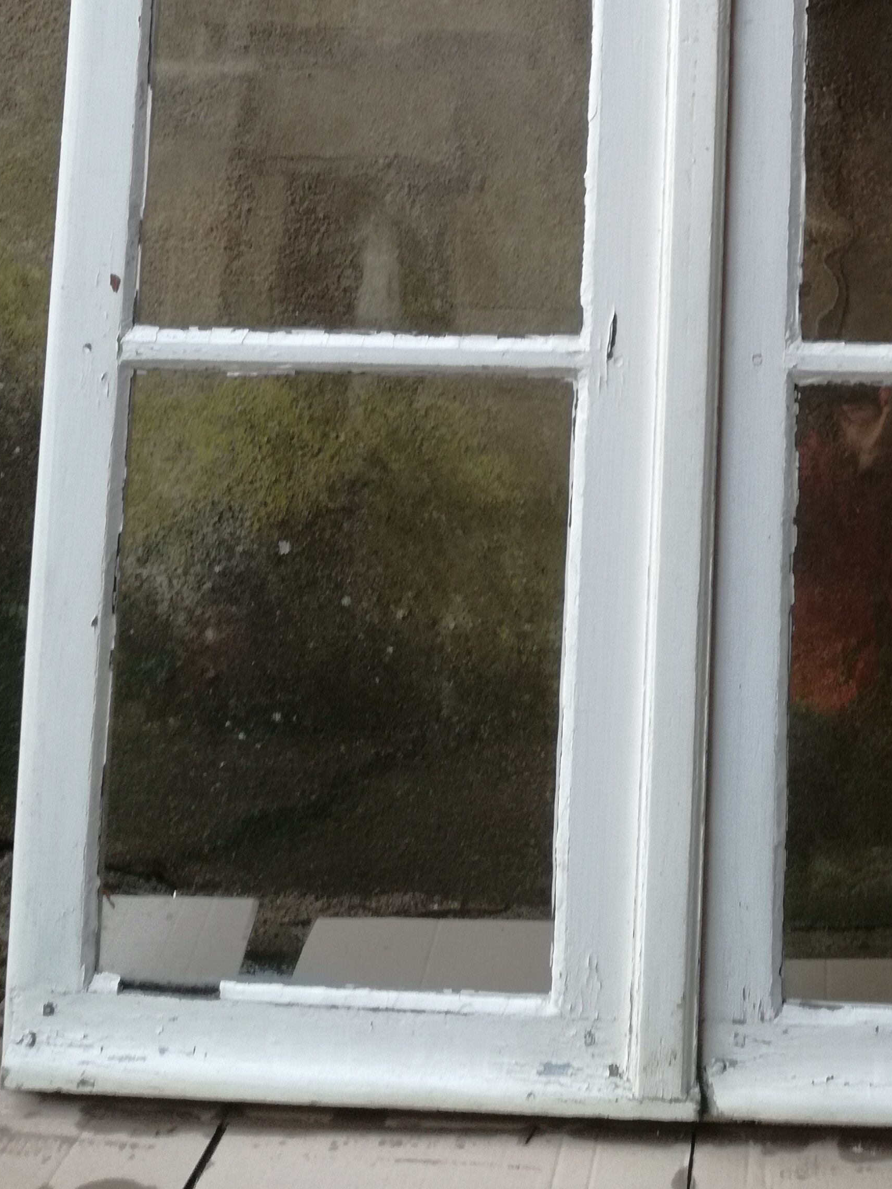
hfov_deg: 28.6
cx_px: 794
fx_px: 1684
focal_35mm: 49
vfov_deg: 36.8
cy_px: 155
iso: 80
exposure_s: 1/50
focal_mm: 3.79
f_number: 2
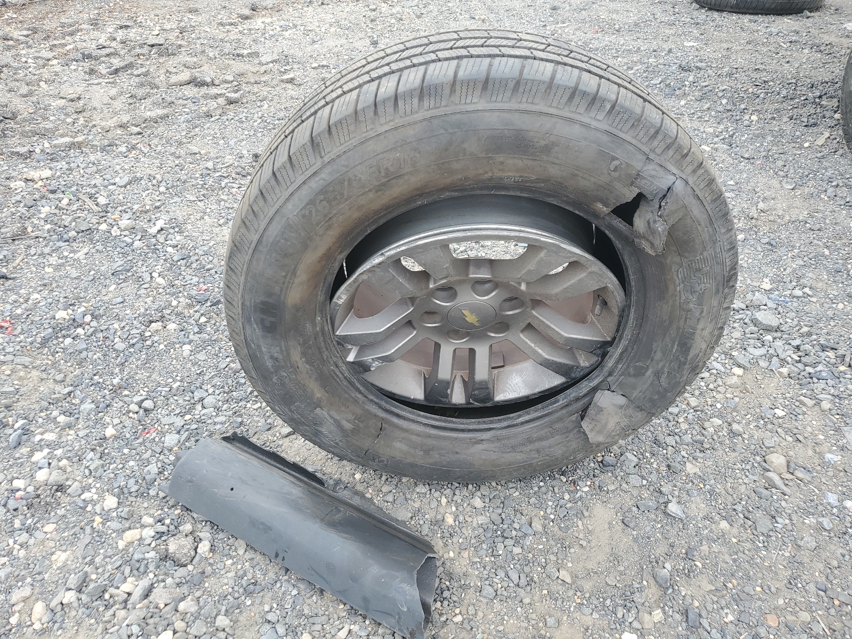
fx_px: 640
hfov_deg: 67.3
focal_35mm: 26
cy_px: 320
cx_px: 426
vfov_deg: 53.1
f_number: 1.5
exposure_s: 1/417
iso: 50
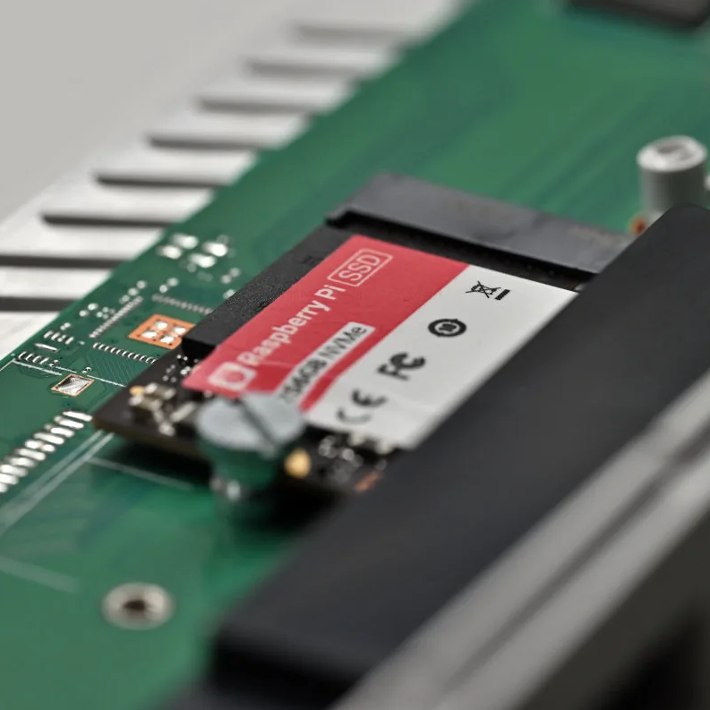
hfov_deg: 12.9
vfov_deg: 12.9
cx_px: 333
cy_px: 357
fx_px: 3133
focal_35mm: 135
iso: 640
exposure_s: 1/50
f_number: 11
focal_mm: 105
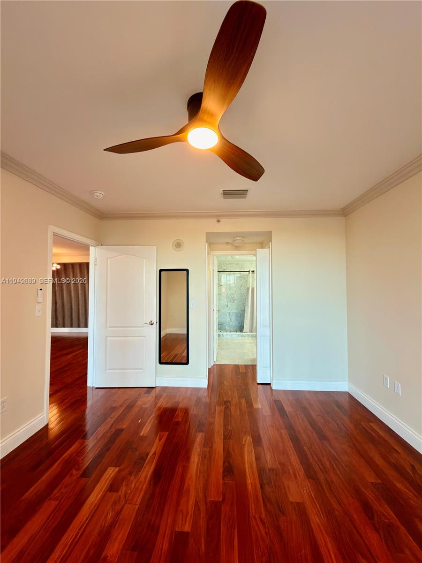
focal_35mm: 14
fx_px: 228
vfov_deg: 102.1
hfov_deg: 85.7
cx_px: 211
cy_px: 282
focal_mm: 2.22
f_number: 2.2
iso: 100
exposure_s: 1/30
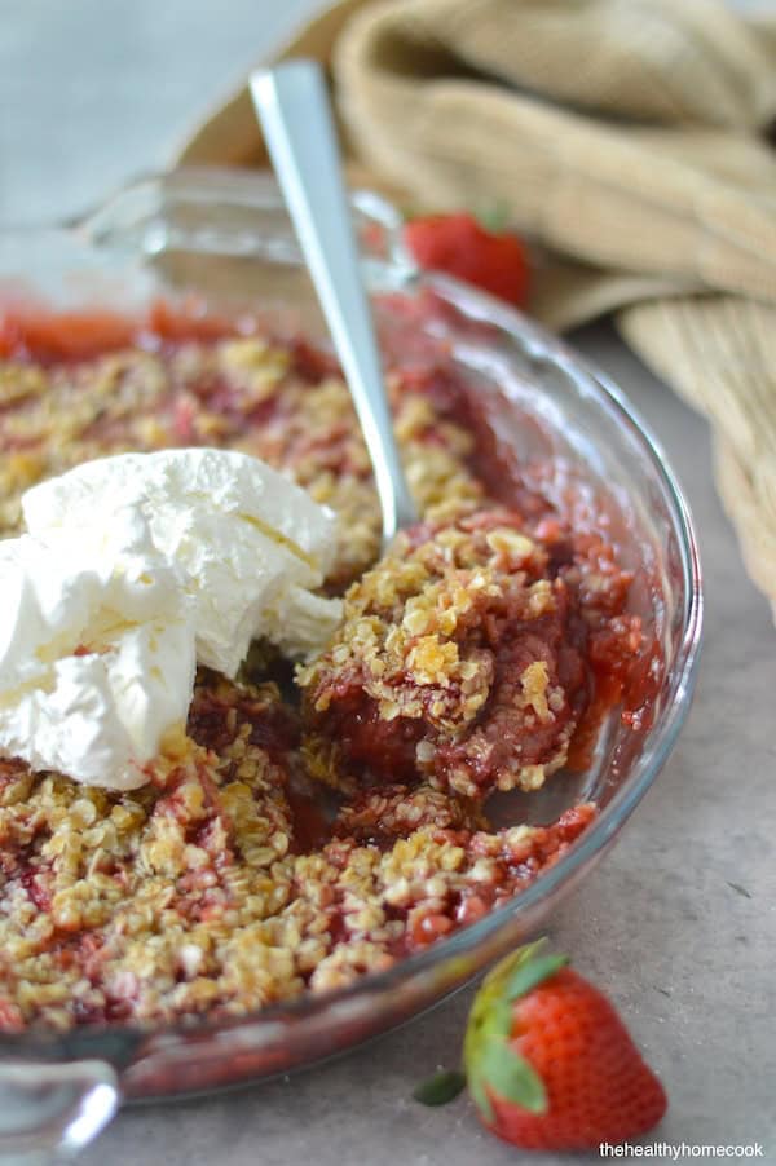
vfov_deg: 27.0
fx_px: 2429
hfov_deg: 18.2
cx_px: 388
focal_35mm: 75
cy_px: 583
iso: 1600
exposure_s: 1/500
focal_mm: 50
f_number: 2
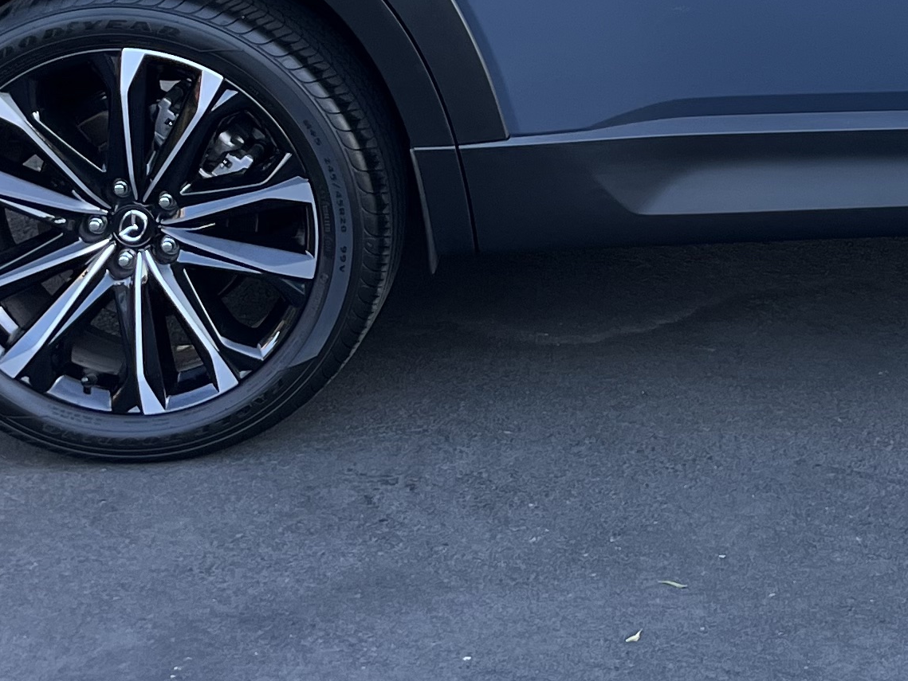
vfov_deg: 15.3
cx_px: 993
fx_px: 2414
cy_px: -193
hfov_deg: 20.3
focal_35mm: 92
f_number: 1.6
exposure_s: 1/122
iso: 32
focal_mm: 5.1
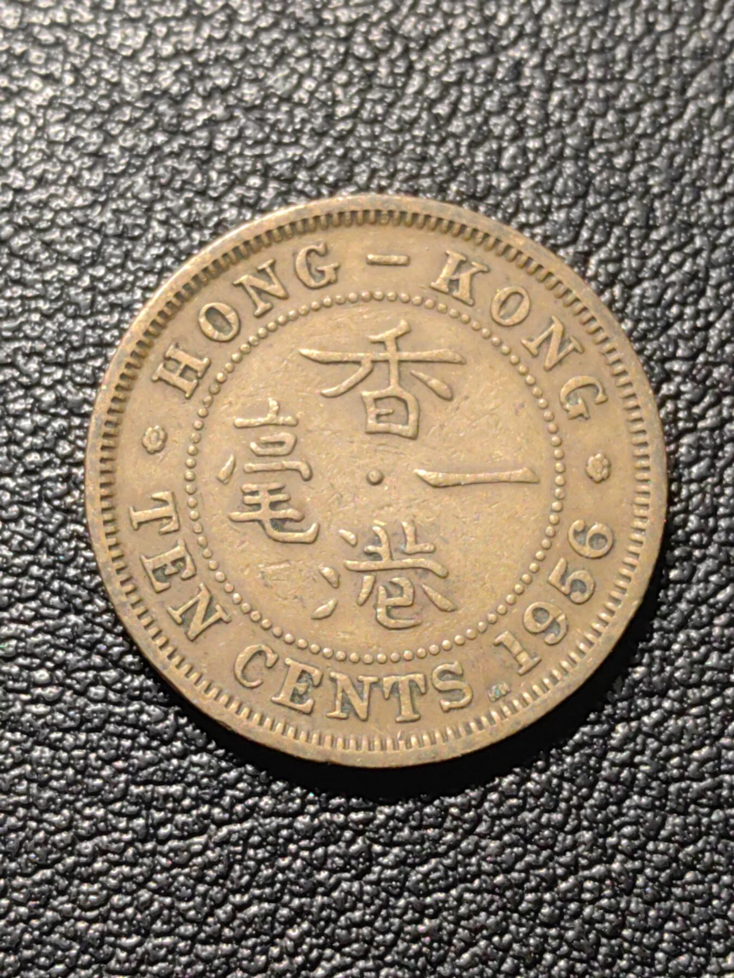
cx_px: 367
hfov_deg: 16.8
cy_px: 489
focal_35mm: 88
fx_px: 2488
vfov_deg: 22.3
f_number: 2
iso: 160
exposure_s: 1/81.9
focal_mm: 5.75
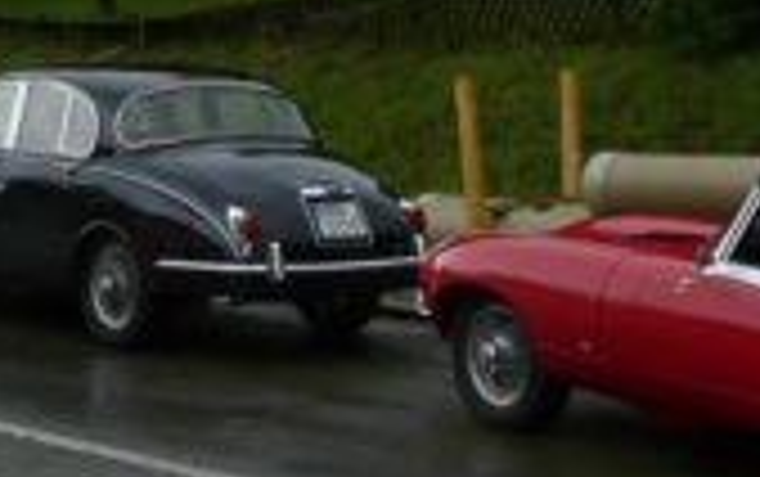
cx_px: 162
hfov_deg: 18.3
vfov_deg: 11.5
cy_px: 29
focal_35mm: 113
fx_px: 2343
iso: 100
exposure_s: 1/800
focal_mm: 6
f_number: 2.9
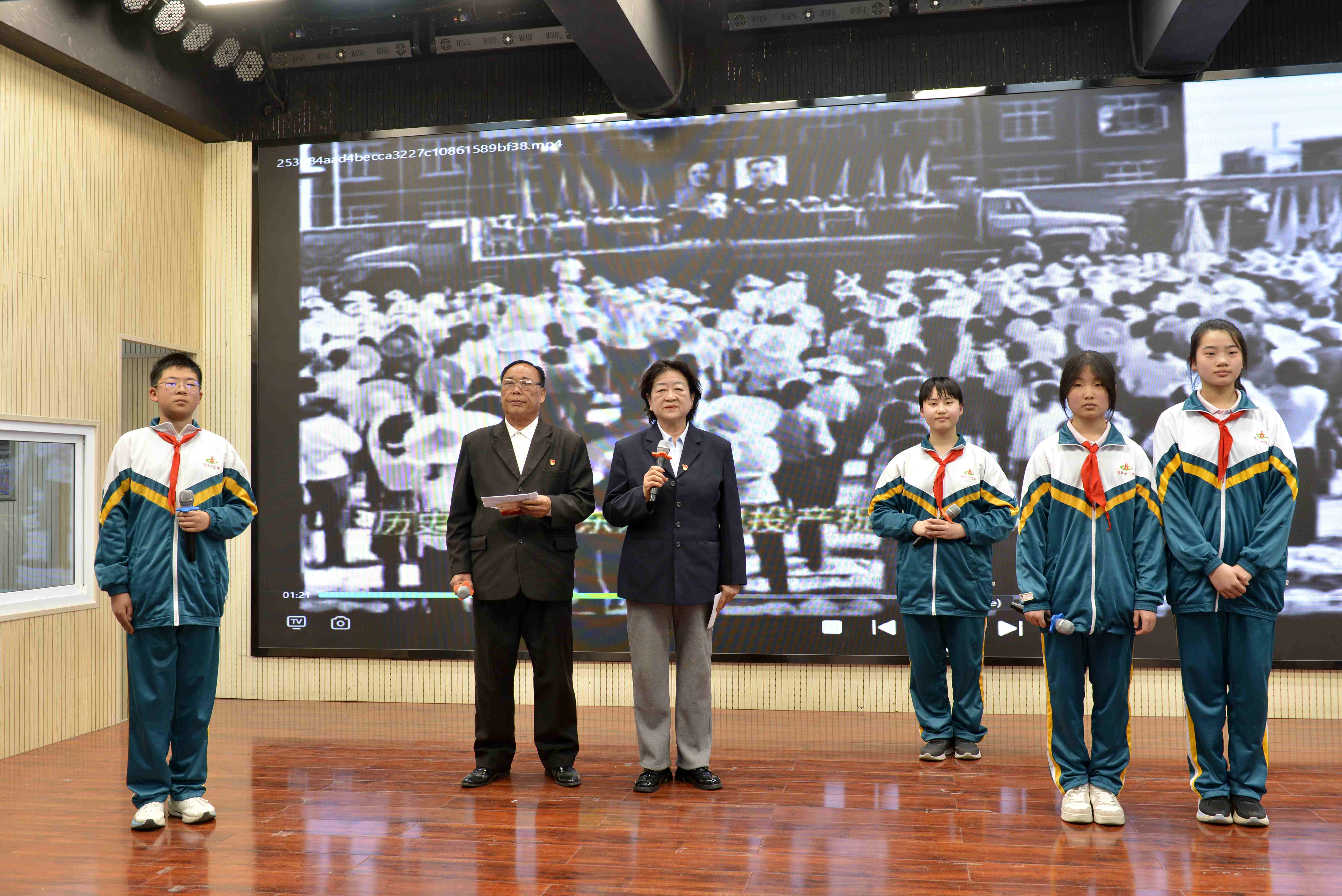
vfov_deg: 41.1
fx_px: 1193
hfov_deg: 58.7
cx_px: 671
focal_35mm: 32
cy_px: 448
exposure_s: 1/100
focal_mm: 32
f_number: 5.6
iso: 640
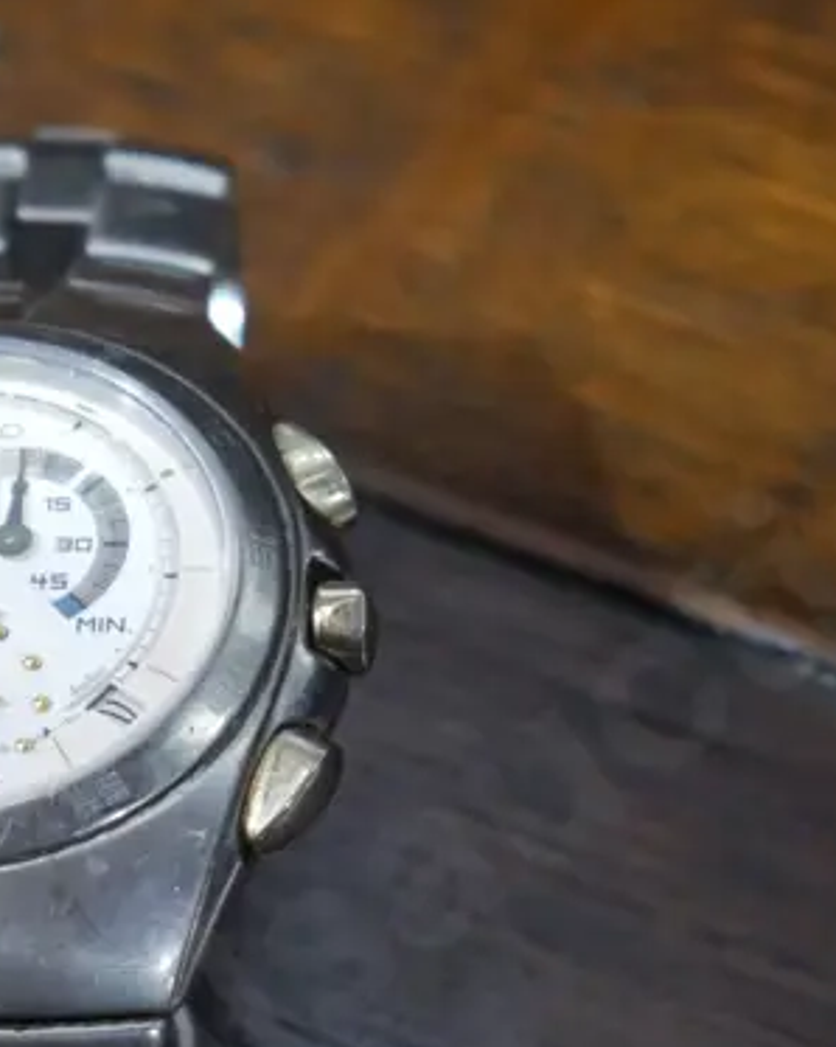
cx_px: 564
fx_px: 5974
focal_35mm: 193
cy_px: 773
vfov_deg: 10.0
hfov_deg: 8.0
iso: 2500
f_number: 5.5
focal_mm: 36
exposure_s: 1/80
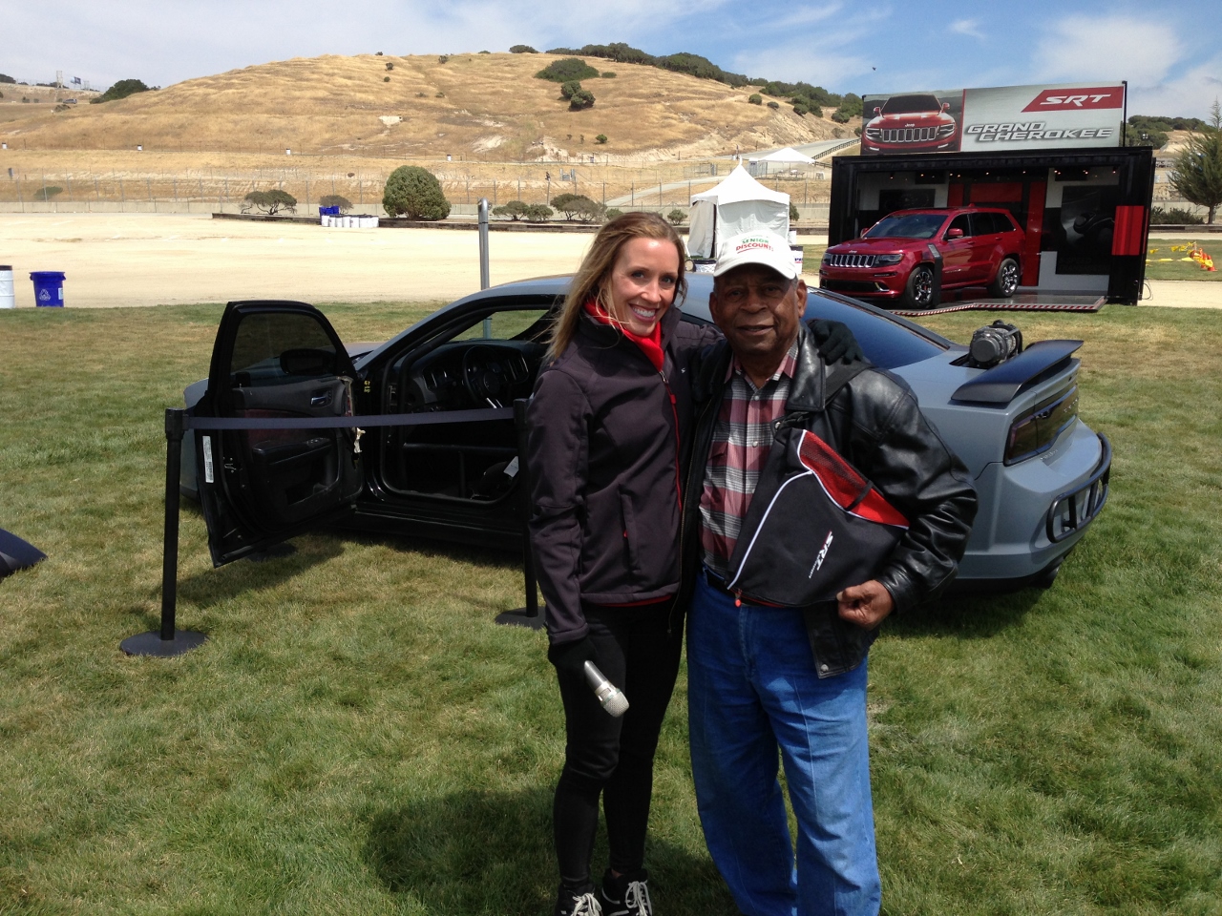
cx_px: 611
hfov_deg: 55.4
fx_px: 1165
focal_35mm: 33
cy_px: 458
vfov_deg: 42.9
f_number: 2.4
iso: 50
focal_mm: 4.13
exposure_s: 1/1355
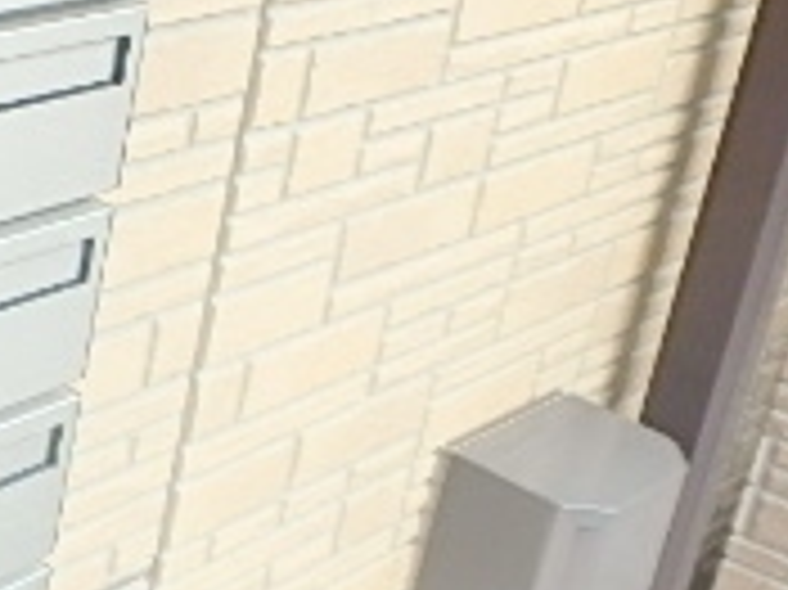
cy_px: 207
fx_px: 1752
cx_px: -518
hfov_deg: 20.2
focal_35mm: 77
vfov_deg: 19.1
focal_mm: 3.7
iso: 160
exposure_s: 1/60
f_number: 3.5
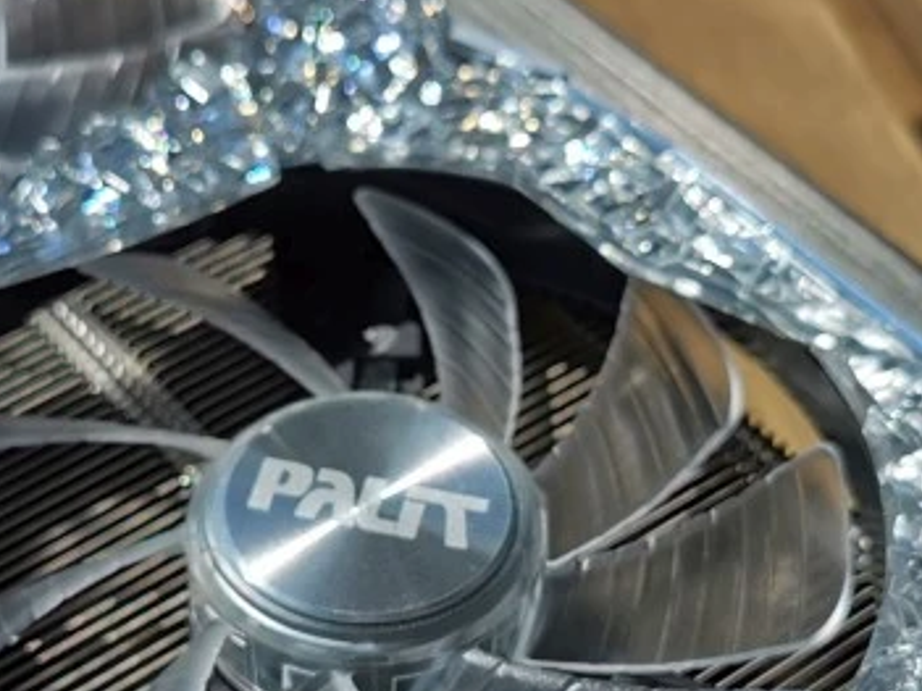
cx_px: 378
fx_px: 2370
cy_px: 541
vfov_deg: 16.5
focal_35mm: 89
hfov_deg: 22.0
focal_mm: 5.56
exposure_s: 1/10989
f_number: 1.6
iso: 50
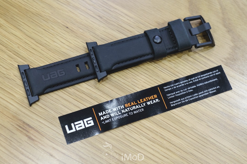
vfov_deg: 25.5
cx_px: 124
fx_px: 364
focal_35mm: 53
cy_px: 82
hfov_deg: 37.5
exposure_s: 1/38
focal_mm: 35
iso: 640
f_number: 4
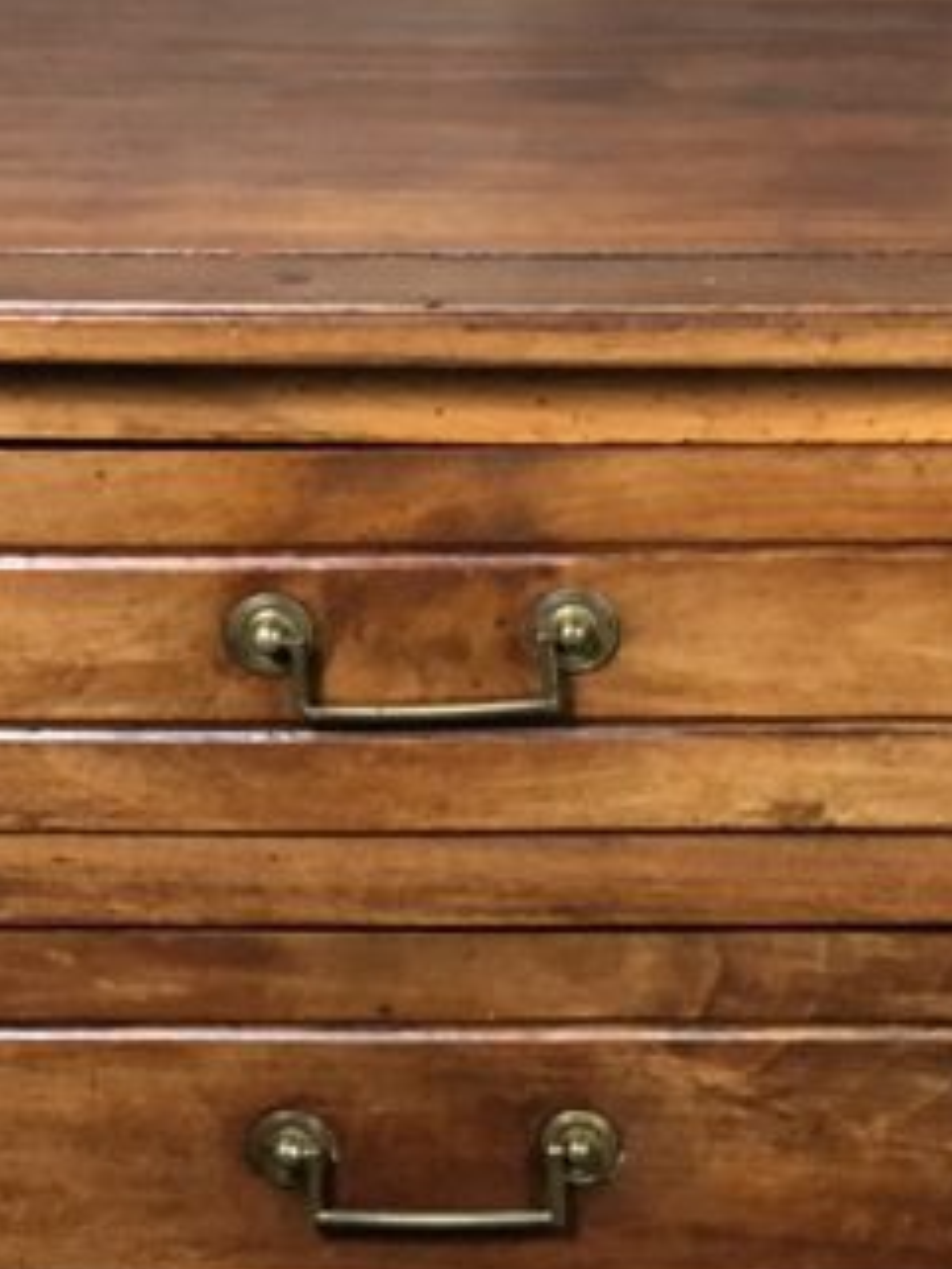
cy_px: 1004
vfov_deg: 11.9
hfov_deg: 8.8
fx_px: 6083
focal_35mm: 166
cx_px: 1315
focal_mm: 6
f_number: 2.4
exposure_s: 1/20
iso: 160
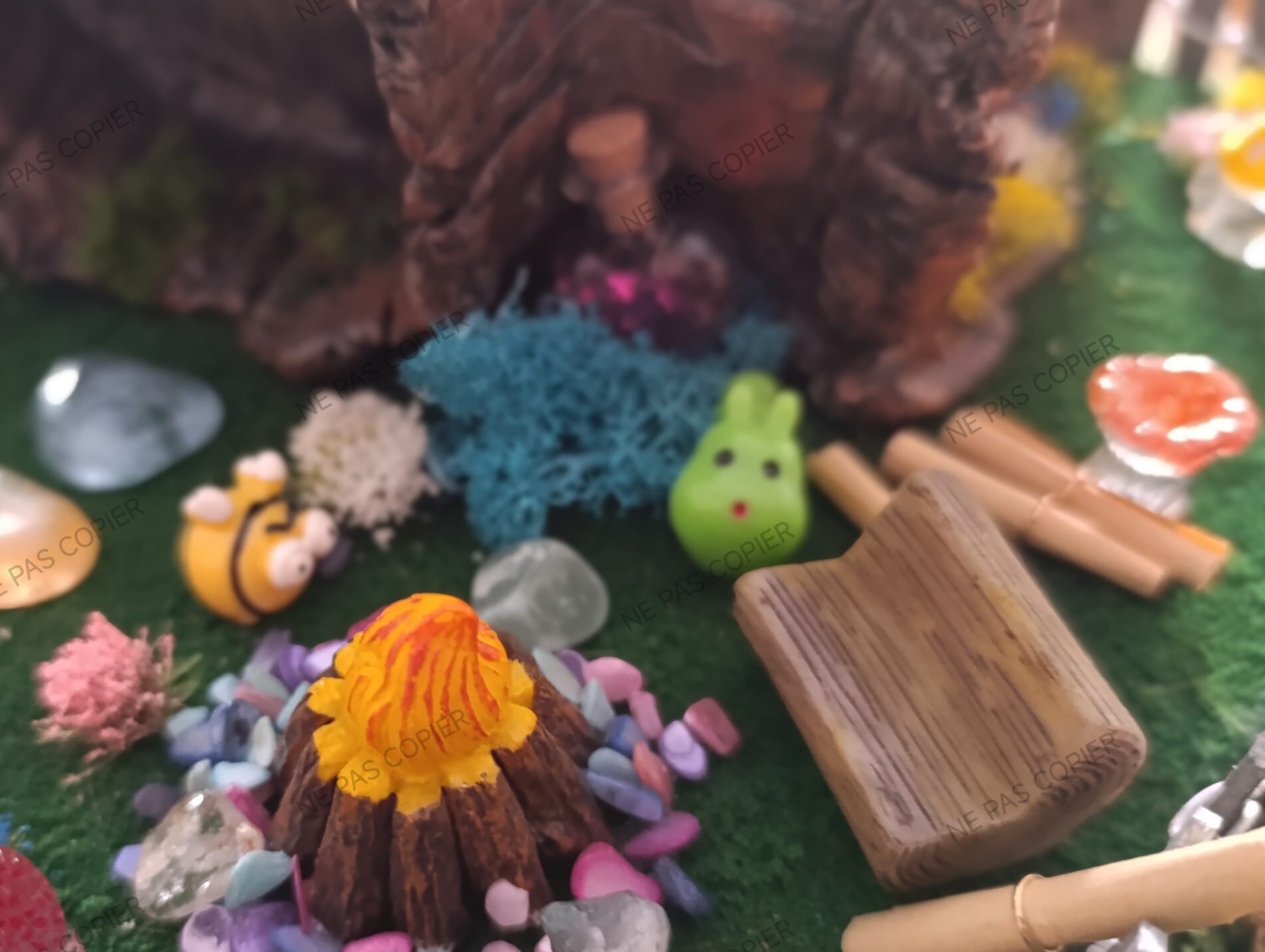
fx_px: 1135
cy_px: 528
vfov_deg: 45.5
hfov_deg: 57.7
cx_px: 495
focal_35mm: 31
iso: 3200
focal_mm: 6.14
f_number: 1.6
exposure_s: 1/24
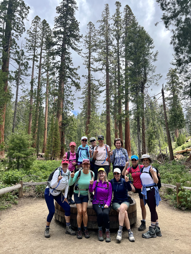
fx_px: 191
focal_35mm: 26
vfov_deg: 67.3
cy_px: 127
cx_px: 96
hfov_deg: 53.1
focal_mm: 5.7
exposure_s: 1/1751
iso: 50
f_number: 1.5
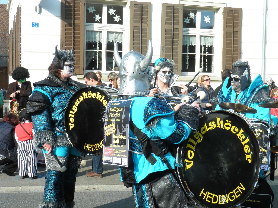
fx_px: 474
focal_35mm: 59
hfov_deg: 32.7
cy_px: 104
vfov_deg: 24.8
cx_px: 139
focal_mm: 10.4
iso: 64
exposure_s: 1/160
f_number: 4.5
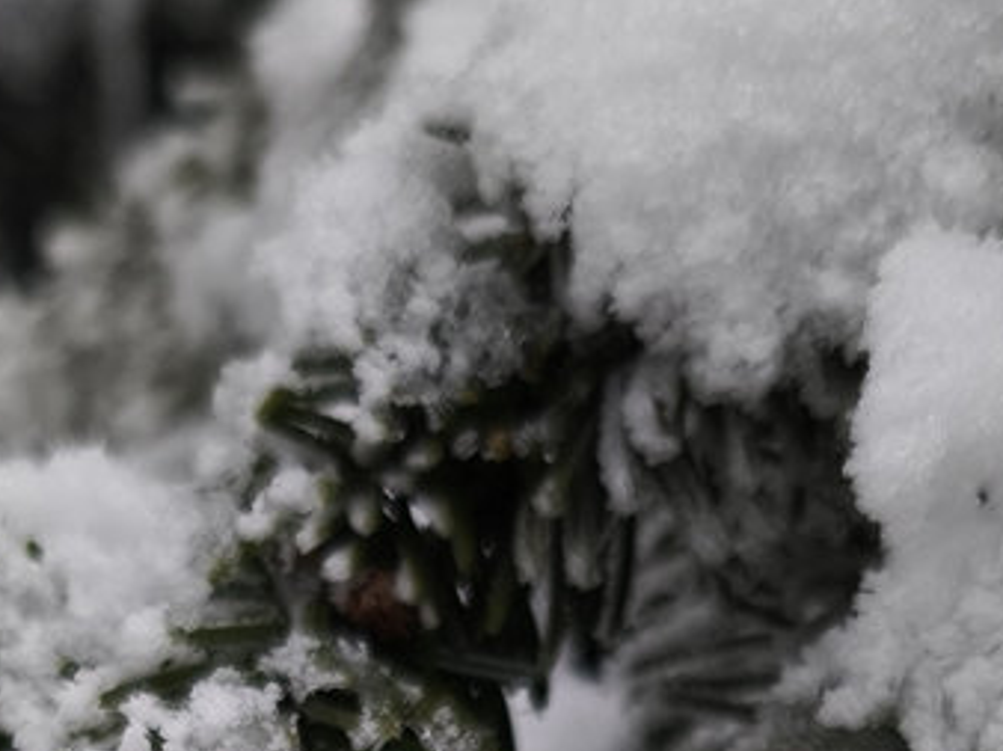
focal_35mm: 109
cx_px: 335
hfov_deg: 18.0
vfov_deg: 11.9
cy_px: 1579
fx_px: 3156
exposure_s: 1/160
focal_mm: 6.57
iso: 50
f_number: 1.6
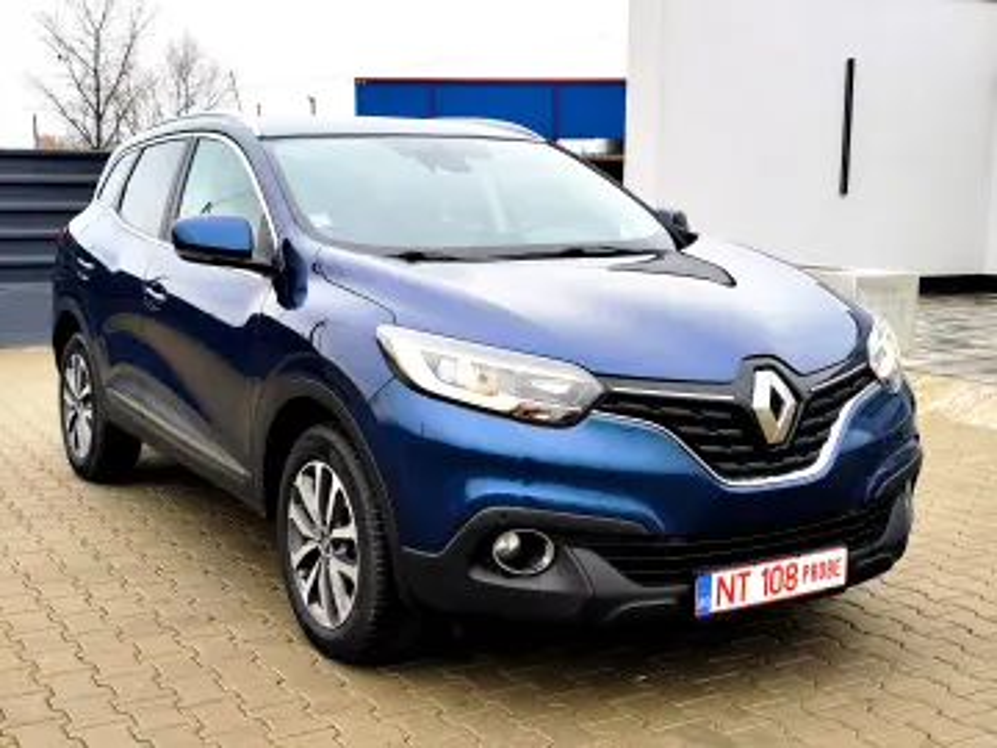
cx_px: 498
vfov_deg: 31.5
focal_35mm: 46
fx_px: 1325
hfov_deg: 41.2
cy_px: 374
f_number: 1.65
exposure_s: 1/164
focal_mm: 6.14
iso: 50
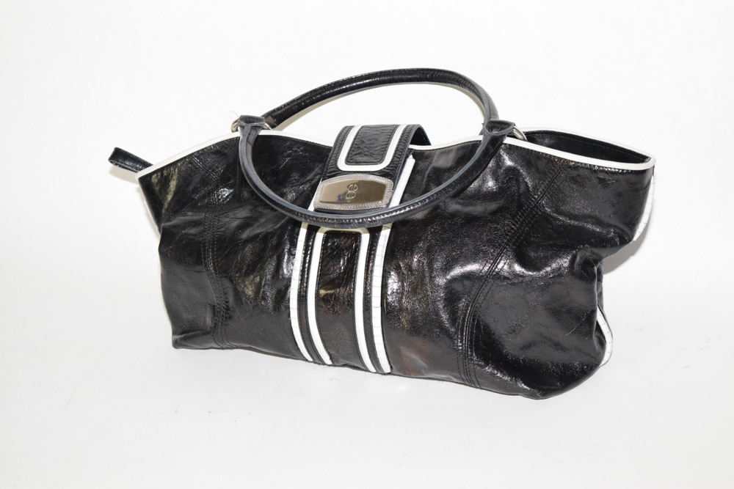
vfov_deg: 16.6
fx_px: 1682
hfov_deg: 24.6
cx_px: 367
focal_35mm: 82
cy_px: 244
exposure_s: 1/60
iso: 2500
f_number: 5.6
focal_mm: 55
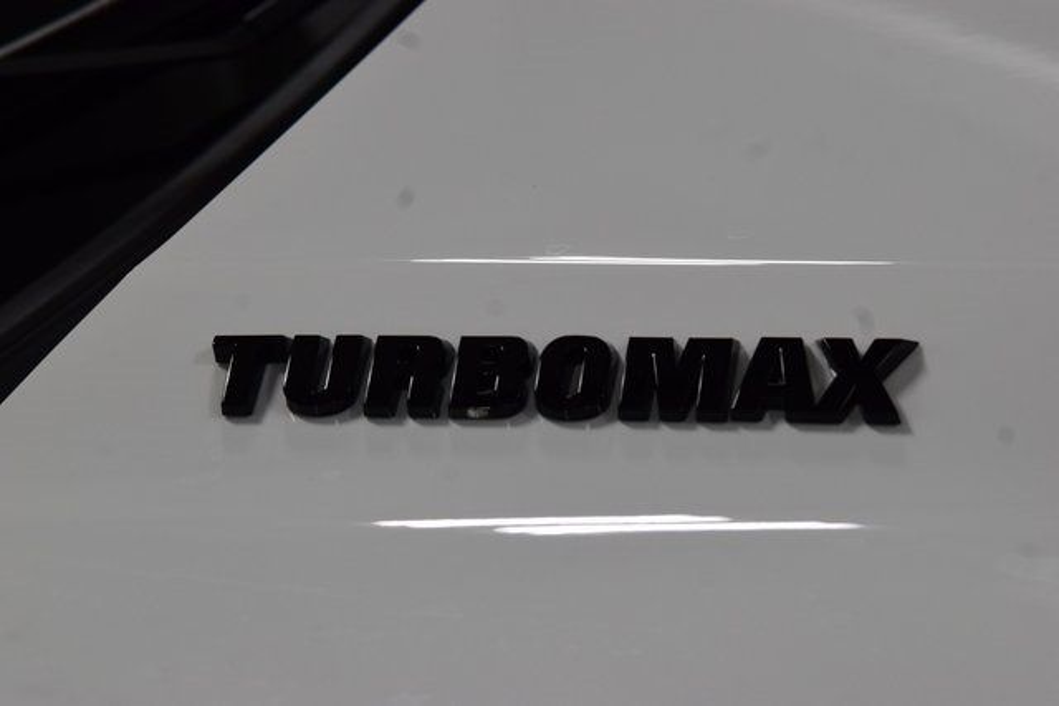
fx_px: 3089
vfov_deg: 13.0
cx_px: 530
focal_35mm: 105
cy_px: 353
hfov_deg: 19.5
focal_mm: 70
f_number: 9
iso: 1000
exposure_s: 1/125
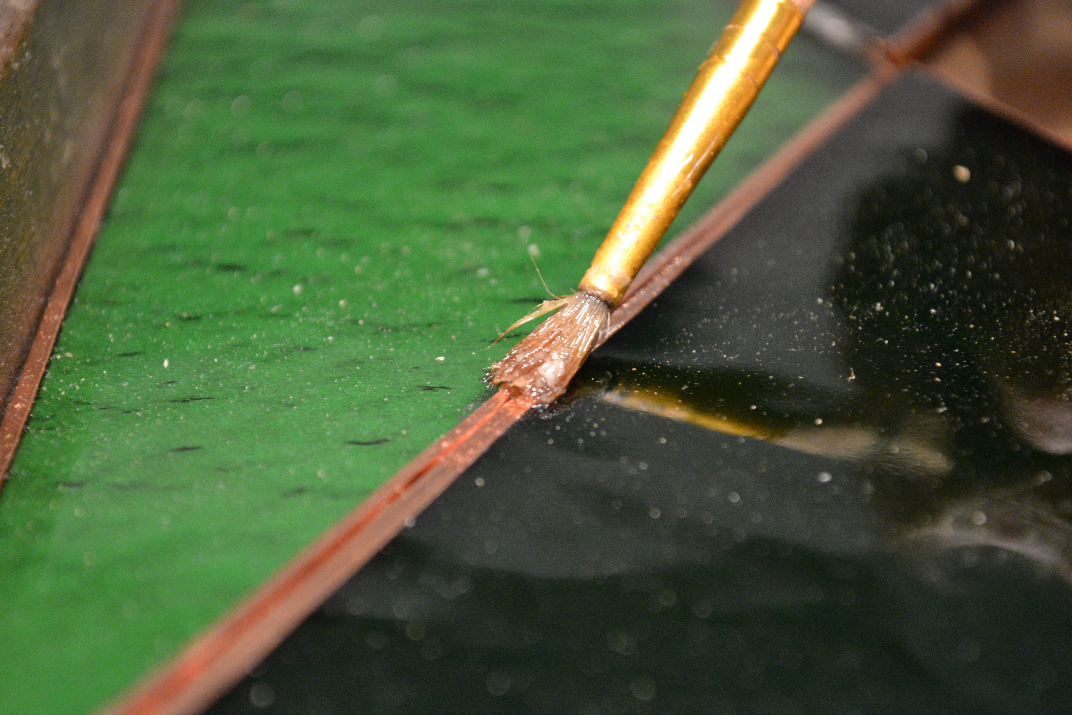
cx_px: 542
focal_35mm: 84
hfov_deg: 24.3
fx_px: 2486
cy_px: 359
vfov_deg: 16.4
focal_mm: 55
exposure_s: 1/15
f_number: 5.6
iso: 3200
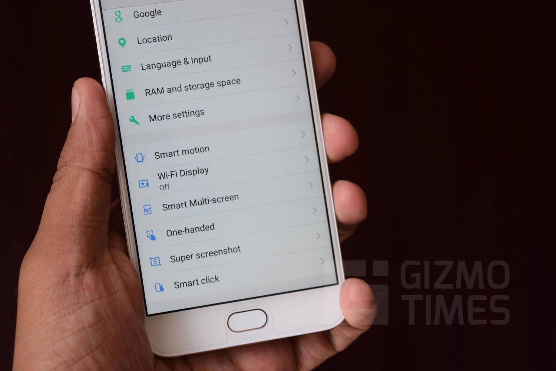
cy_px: 186
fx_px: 1158
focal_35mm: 75
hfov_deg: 27.0
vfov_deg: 18.2
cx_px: 278
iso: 400
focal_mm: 50
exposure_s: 1/125
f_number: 5.6
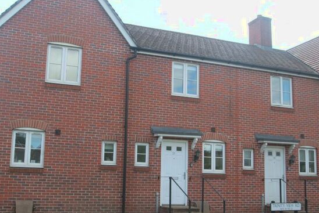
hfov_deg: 42.7
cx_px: 166
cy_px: 124
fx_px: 408
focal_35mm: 46
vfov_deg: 29.3
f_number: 9
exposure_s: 1/80
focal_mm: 24
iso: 100
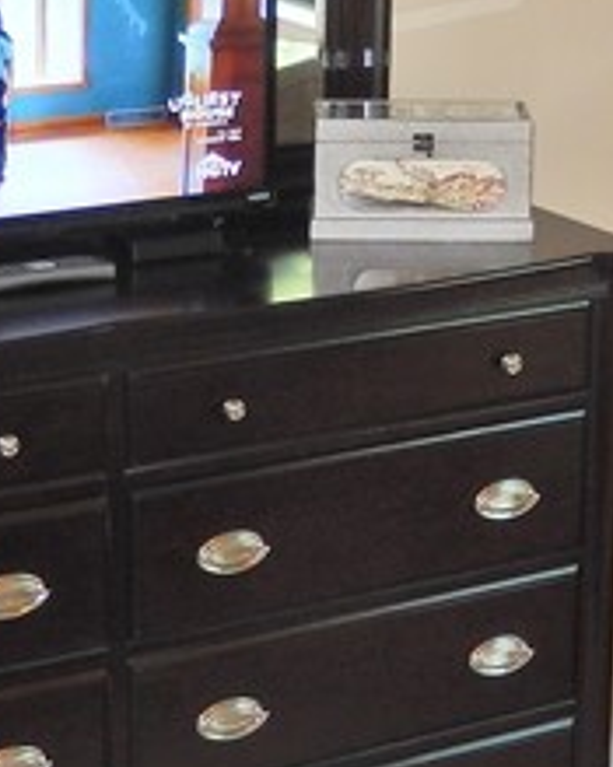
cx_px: 340
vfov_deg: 16.8
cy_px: 256
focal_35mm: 114
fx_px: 2587
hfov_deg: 13.5
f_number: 3.4
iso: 200
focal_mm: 4.5
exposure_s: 1/30
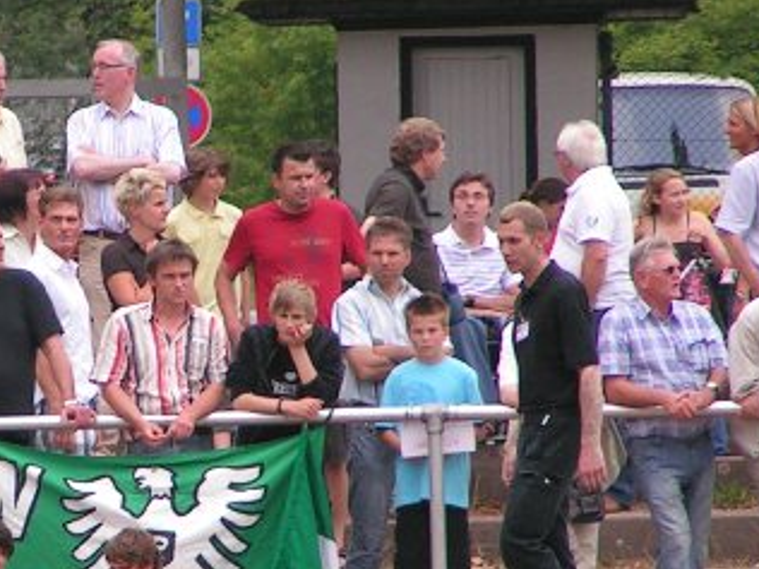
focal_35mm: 932
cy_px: 331
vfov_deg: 1.6
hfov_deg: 2.1
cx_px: 58
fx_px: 20435
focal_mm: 56.3
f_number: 3.5
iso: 100
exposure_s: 1/400
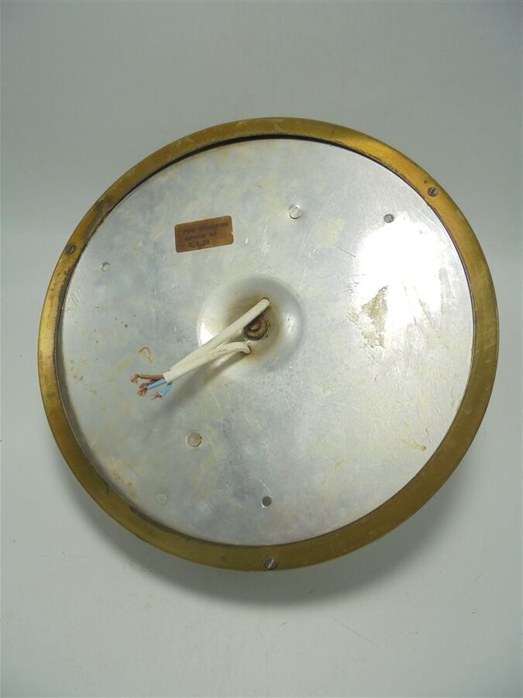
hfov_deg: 53.1
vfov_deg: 67.3
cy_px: 349
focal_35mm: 26
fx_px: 524
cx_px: 262
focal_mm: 4.6
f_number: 3.5
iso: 100
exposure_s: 1/160
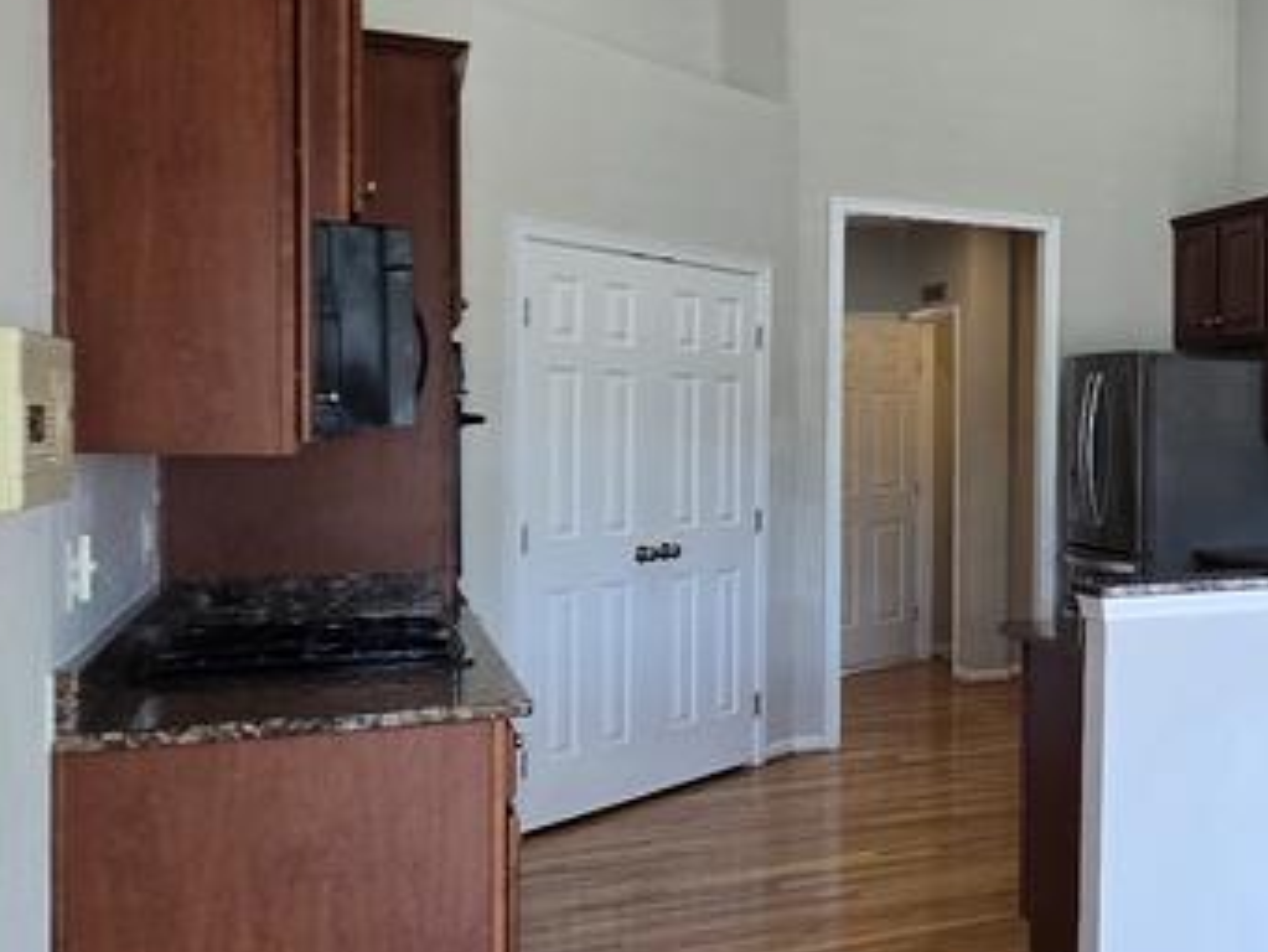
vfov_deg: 36.8
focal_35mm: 39
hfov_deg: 36.3
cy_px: 476
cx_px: 1543
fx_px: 1429
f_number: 2.2
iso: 100
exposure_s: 1/60
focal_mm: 2.2
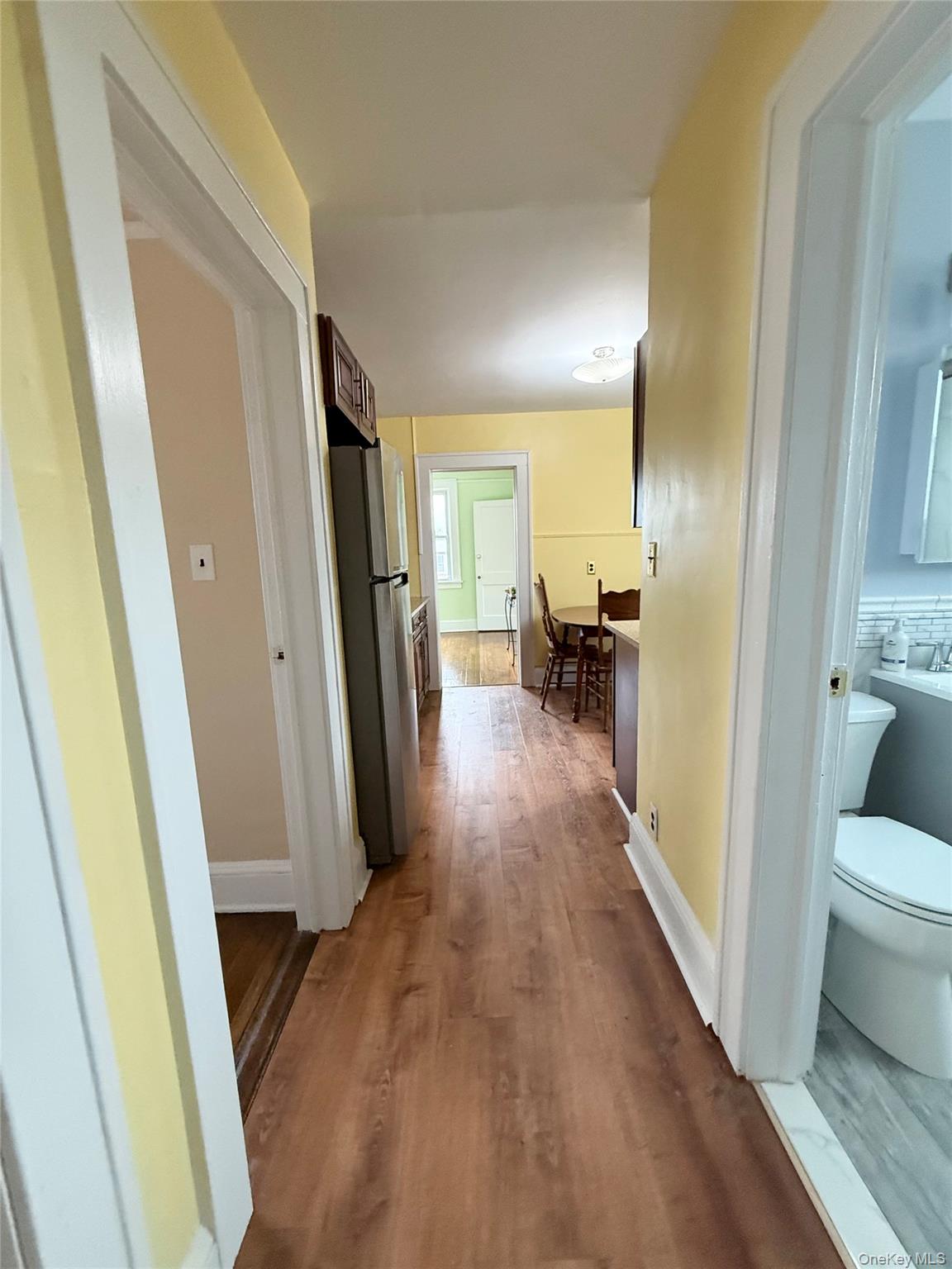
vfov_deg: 102.1
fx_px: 513
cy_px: 634
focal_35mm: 14
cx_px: 476
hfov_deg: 85.7
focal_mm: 2.22
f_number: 2.2
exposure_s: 1/120
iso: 500
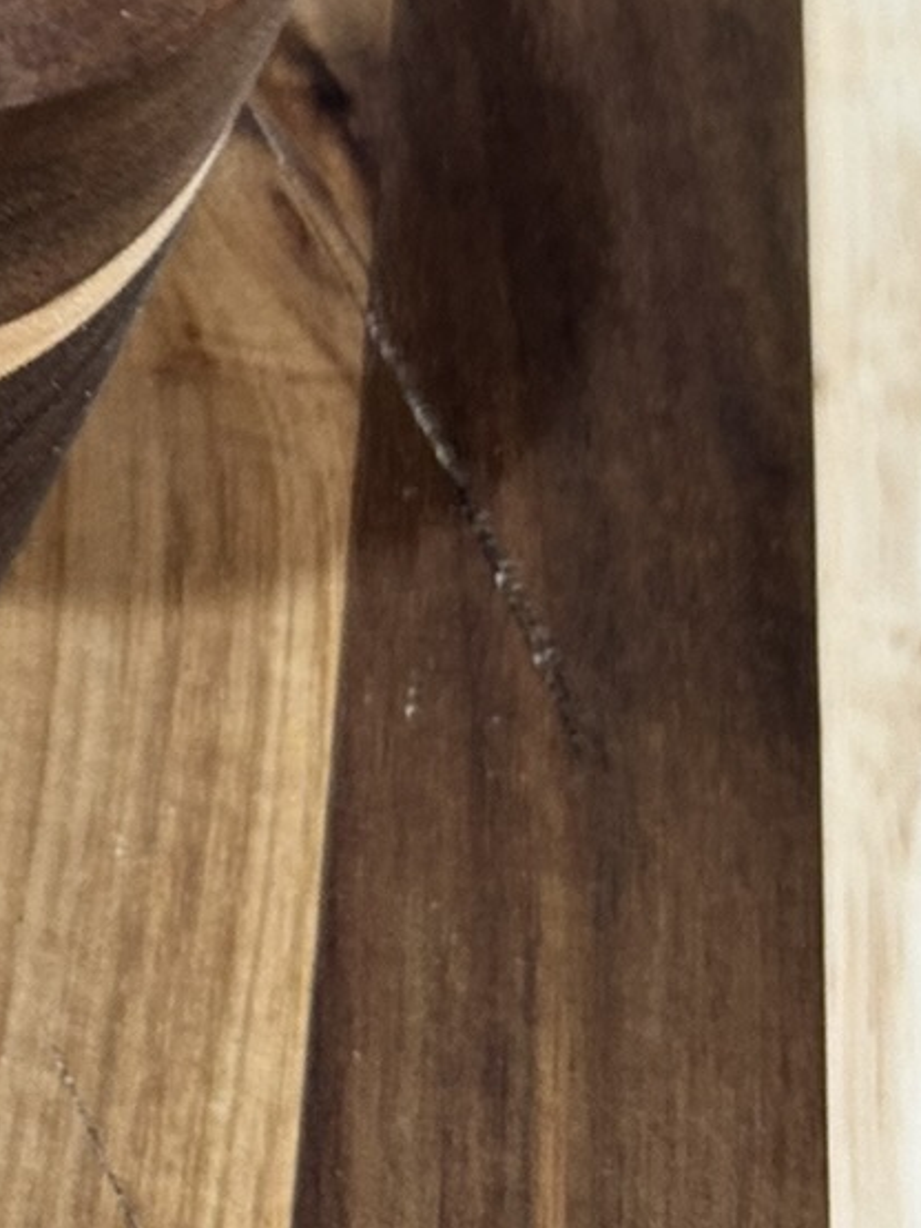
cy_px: -80
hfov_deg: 14.9
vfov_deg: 19.7
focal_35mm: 96
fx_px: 3407
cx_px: -166
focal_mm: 5.7
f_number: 1.5
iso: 160
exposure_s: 1/60
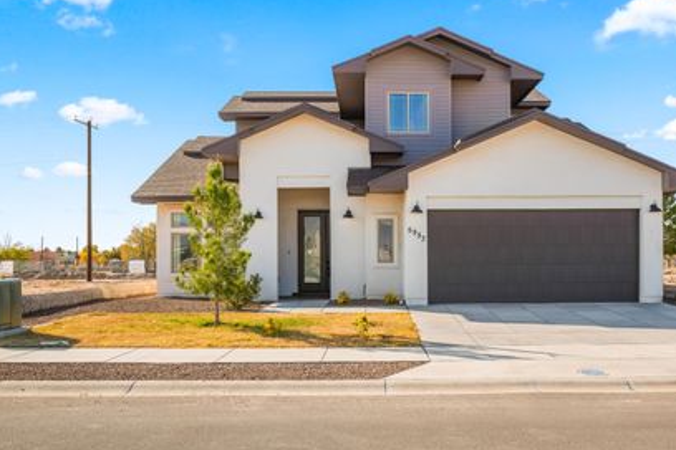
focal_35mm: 38
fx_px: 713
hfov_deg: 50.4
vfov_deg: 35.0
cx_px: 399
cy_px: 254
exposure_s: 1/200
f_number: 11
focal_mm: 31
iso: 640
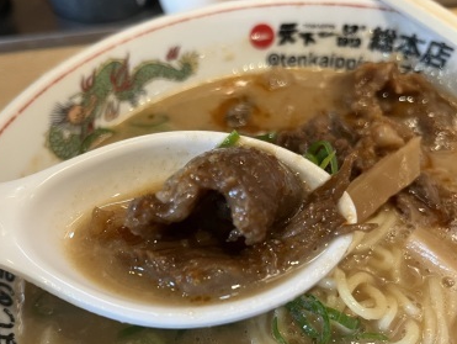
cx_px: 214
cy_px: 224
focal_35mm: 35
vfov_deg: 40.4
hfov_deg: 52.5
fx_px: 463
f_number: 1.6
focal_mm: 5.1
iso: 320
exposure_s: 1/60
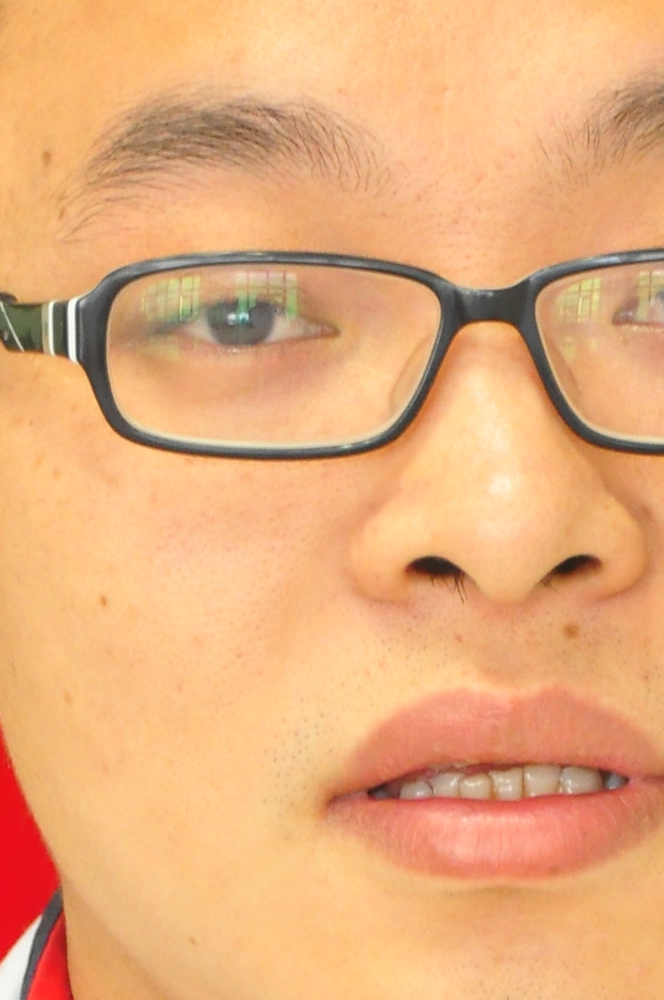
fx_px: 13540
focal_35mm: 488
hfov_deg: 2.8
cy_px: 896
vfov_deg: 4.2
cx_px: 442
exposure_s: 1/20
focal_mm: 85
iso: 800
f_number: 5.6
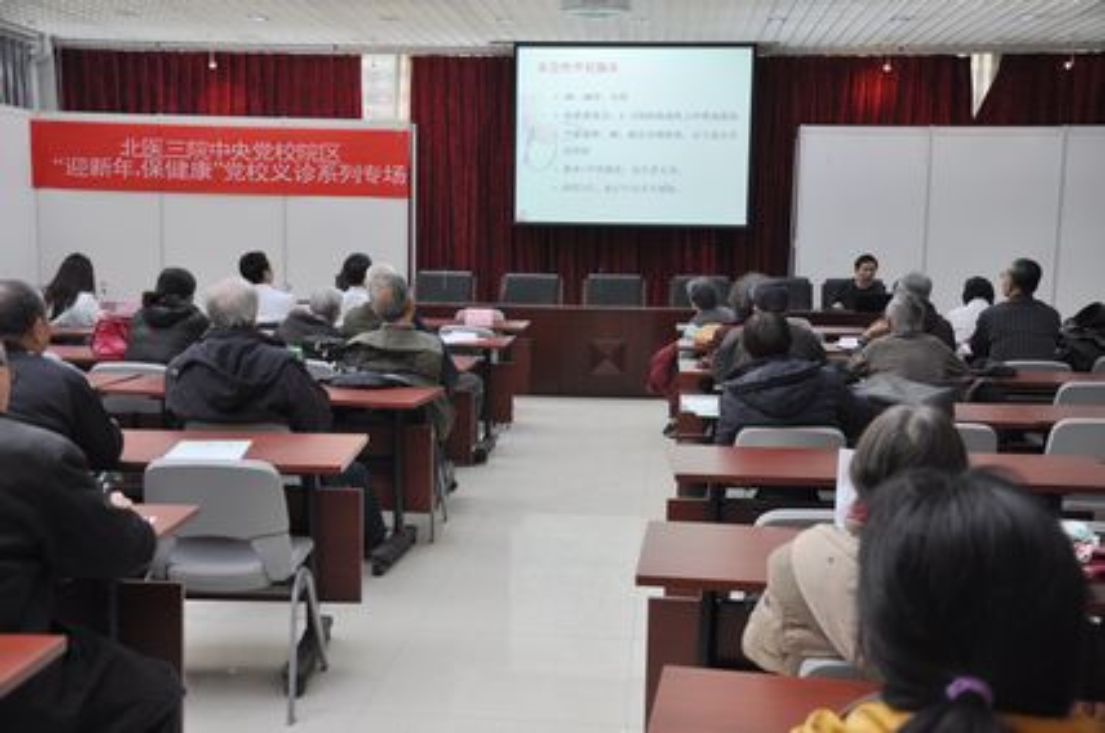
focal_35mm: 39
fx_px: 1195
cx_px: 552
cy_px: 366
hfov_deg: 49.6
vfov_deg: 34.1
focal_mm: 26
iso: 400
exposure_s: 1/100
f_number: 5
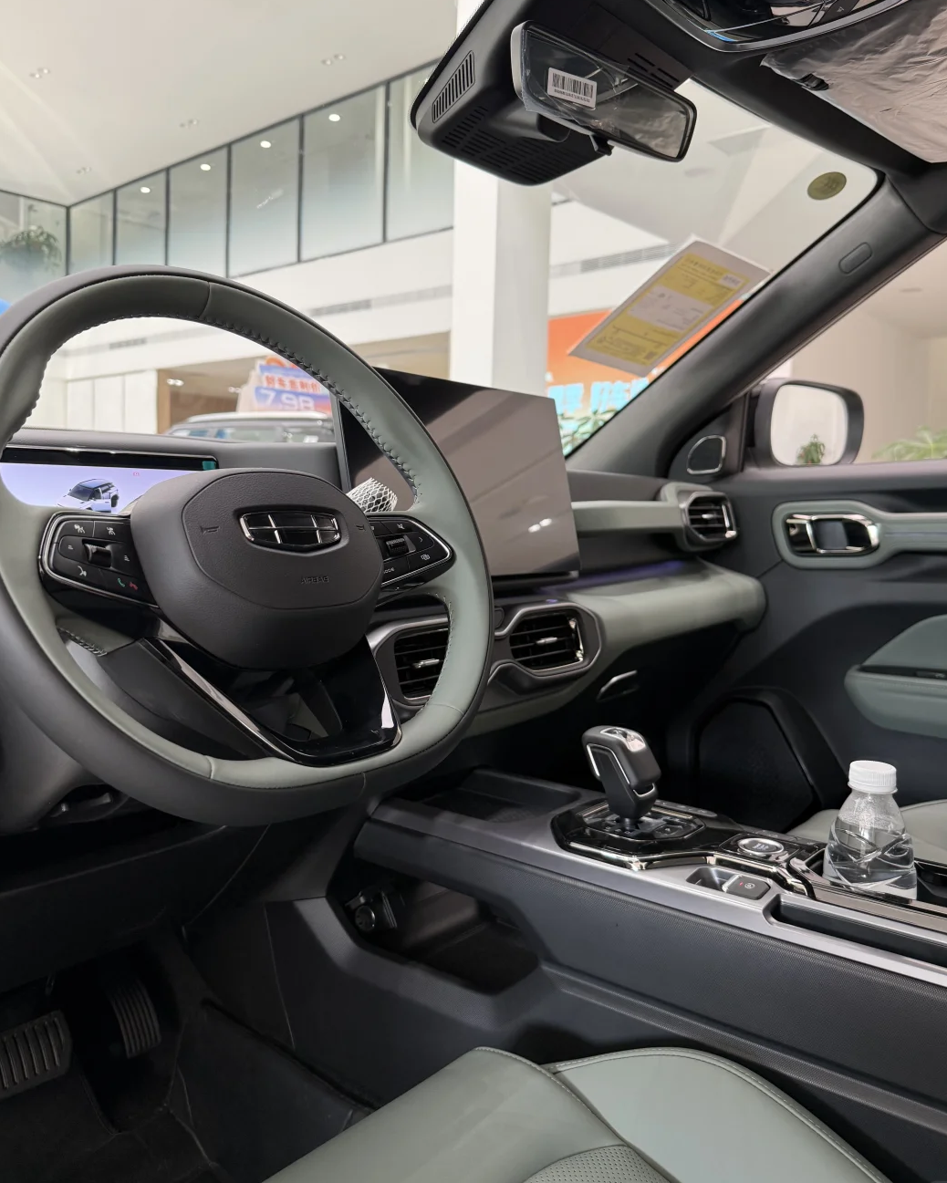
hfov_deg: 54.9
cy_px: 548
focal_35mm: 26
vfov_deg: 65.9
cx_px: 477
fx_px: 911
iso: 160
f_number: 1.78
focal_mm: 6.76
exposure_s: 1/100
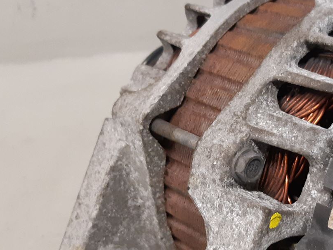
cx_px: 260
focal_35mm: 66
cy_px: 204
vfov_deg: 21.9
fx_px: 635
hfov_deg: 28.8
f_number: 1.7
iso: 250
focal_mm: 3.93
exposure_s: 1/50
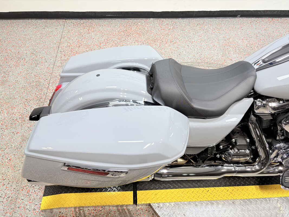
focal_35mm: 26
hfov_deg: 67.3
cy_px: 108
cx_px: 144
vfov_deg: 53.1
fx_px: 217
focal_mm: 5.96
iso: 50
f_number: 1.6
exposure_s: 1/120
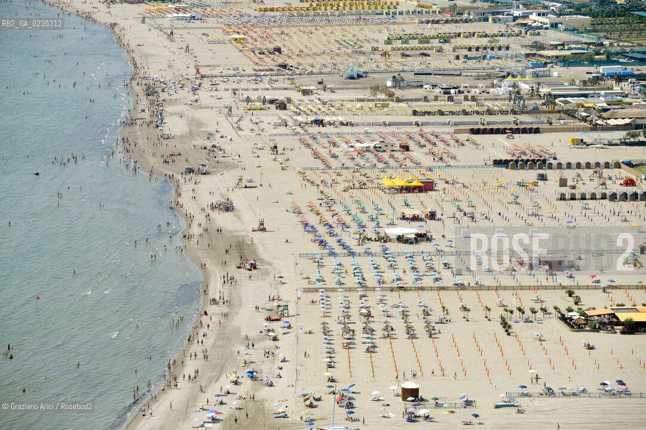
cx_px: 323
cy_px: 215
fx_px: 2600
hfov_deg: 14.2
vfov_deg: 9.5
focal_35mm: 145
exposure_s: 1/1250
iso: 400
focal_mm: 145
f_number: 7.1
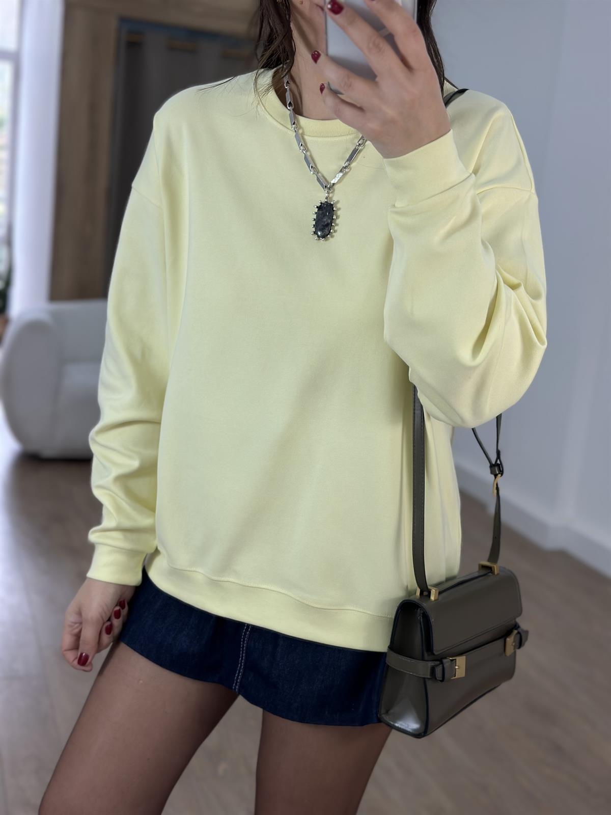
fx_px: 1130
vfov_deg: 39.7
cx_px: 306
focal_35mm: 48
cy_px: 408
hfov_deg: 30.3
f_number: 1.78
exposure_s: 1/402
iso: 80
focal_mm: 6.86
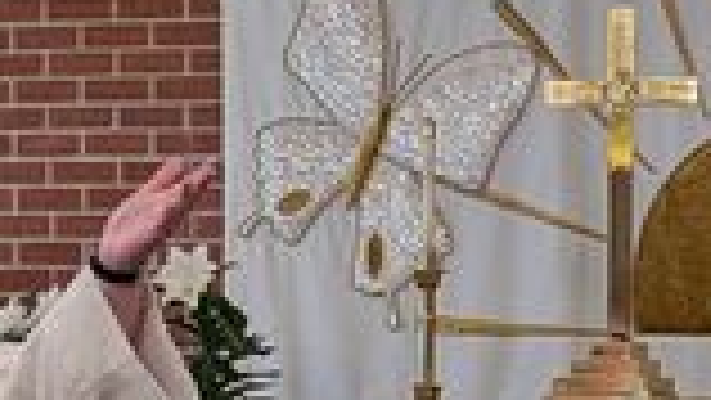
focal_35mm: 172
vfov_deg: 7.0
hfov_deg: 12.4
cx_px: 682
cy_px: 548
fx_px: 3244
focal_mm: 6.81
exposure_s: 1/40
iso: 108
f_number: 1.85
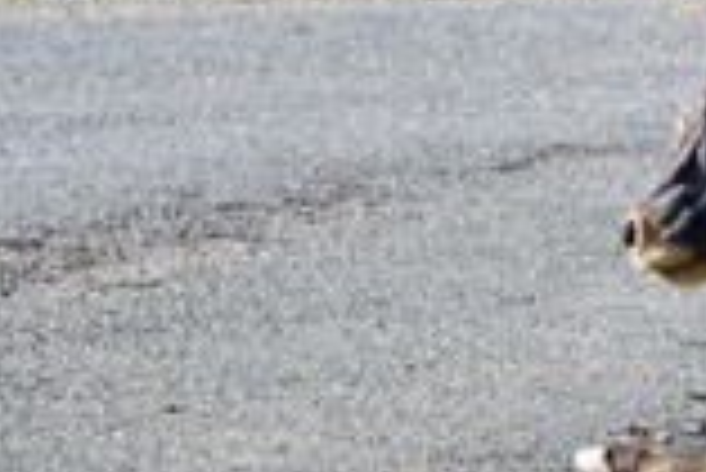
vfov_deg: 2.9
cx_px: 904
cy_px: 130
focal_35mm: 481
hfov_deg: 4.3
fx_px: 9441
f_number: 10
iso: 200
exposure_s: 1/200
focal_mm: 180
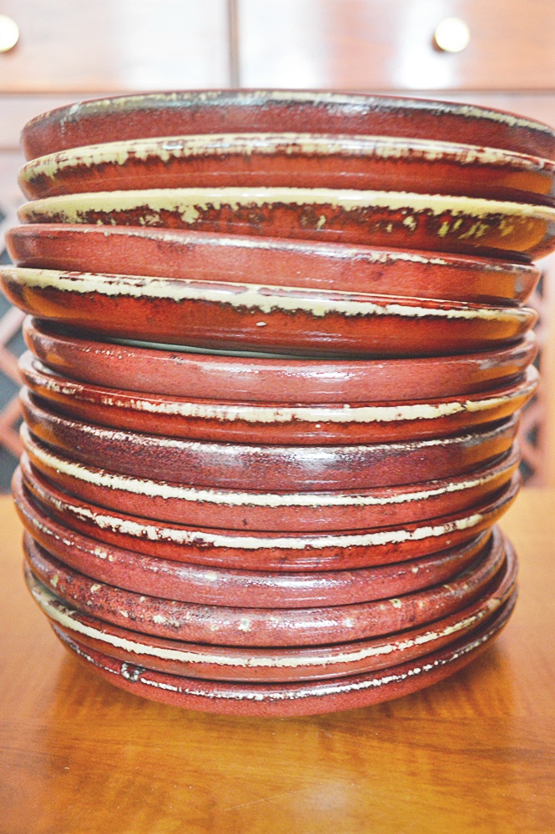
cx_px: 278
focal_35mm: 36
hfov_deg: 36.8
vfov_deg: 53.2
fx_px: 834
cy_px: 417
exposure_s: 1/6
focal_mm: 24
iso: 3200
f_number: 4
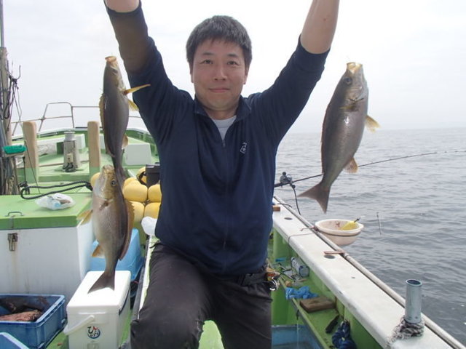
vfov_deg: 49.7
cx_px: 233
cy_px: 174
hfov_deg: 63.4
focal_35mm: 28
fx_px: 377
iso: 100
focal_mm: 5
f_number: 11
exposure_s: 1/125
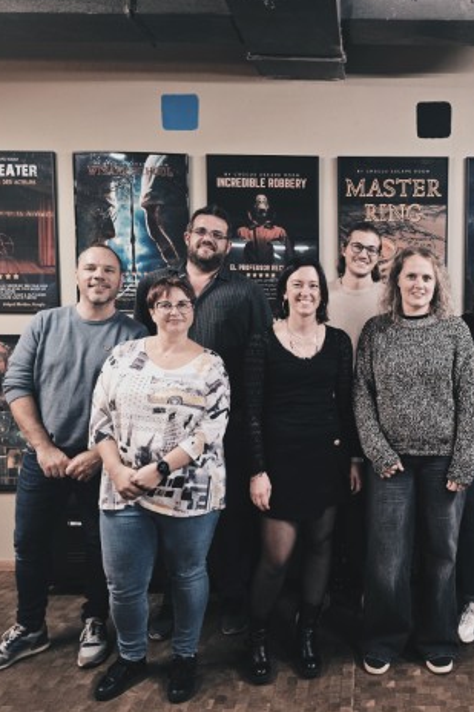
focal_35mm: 33
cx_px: 374
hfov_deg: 38.5
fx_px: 652
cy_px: 358
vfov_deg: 57.2
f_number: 1.7
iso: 1600
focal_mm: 6.3
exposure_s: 1/14.3
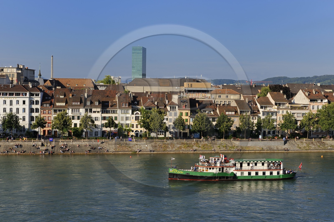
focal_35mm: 60
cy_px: 111
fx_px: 556
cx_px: 167
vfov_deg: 22.6
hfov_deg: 33.4
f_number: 14
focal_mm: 60
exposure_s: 1/160
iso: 200
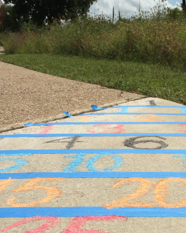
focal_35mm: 53
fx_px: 365
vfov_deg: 35.2
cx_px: 148
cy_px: 140
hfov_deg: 28.1
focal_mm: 4.15
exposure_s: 1/6849
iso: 40
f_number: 2.2
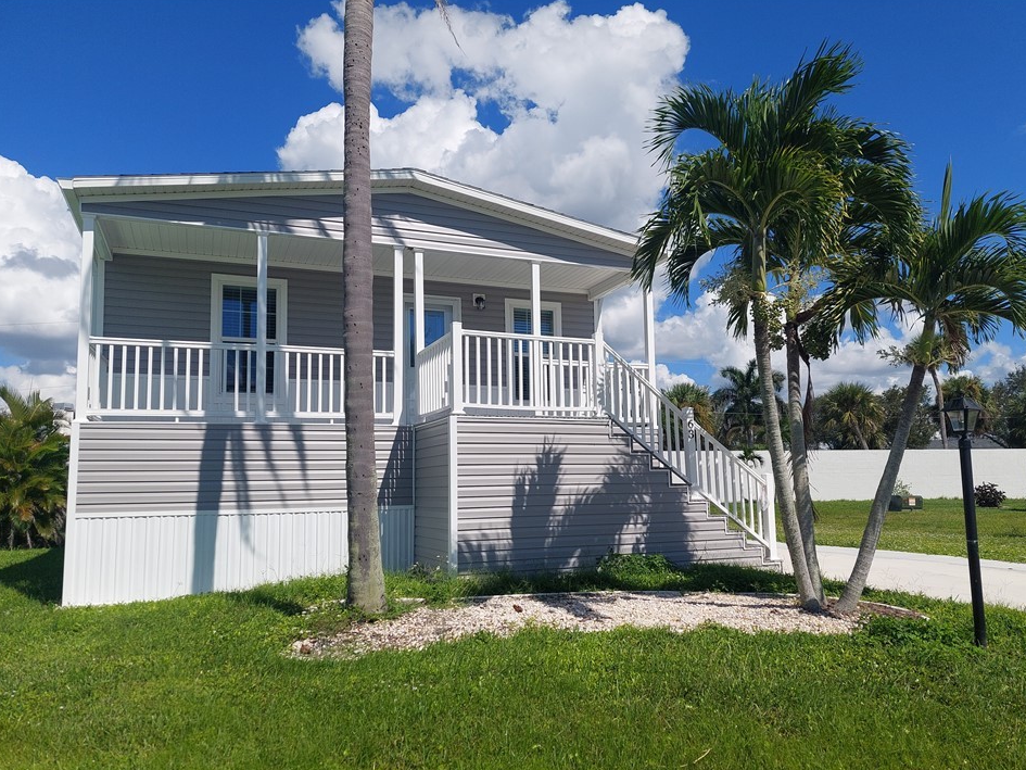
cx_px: 527
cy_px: 412
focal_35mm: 26
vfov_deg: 53.0
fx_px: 771
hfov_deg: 67.3
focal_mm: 5.23
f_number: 1.8
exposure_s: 1/3441
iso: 40
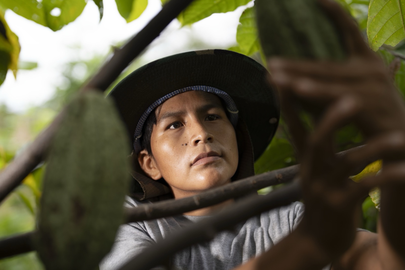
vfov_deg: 27.0
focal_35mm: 50
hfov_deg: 39.6
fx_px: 562
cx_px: 202
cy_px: 135
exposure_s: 1/500
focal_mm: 50
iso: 100
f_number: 1.8
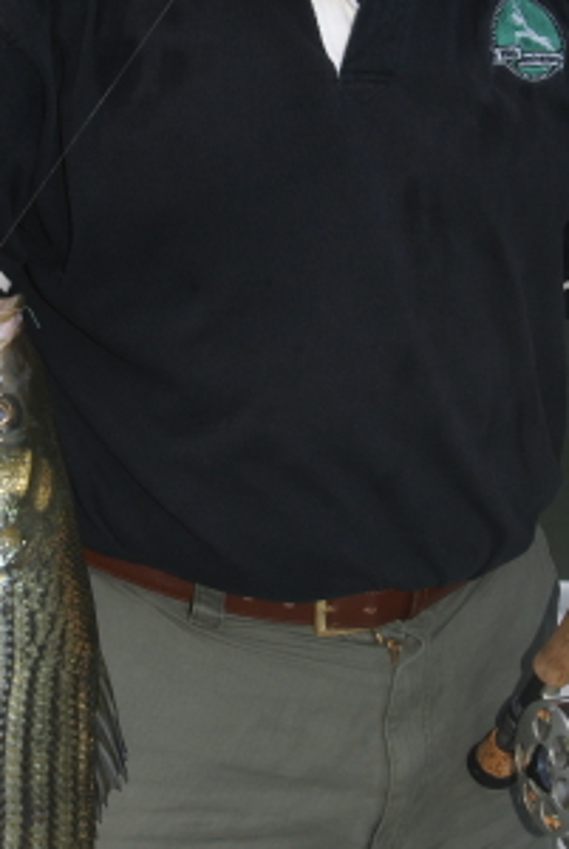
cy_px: 294
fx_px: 2835
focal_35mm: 120
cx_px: 234
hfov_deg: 11.5
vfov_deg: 17.0
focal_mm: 30
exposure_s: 1/125
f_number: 6.3
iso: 100
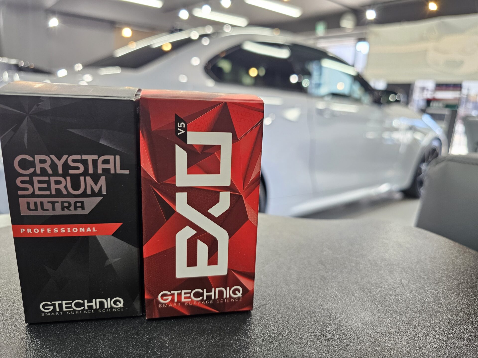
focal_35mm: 23
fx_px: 318
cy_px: 179
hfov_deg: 73.9
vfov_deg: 58.9
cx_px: 239
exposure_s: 1/100
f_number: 1.7
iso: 160
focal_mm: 6.3
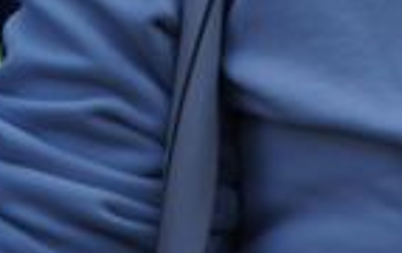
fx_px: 7190
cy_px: -673
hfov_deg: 3.2
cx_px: -42
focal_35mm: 655
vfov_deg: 2.0
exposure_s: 1/200
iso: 100
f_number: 6.3
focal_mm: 60
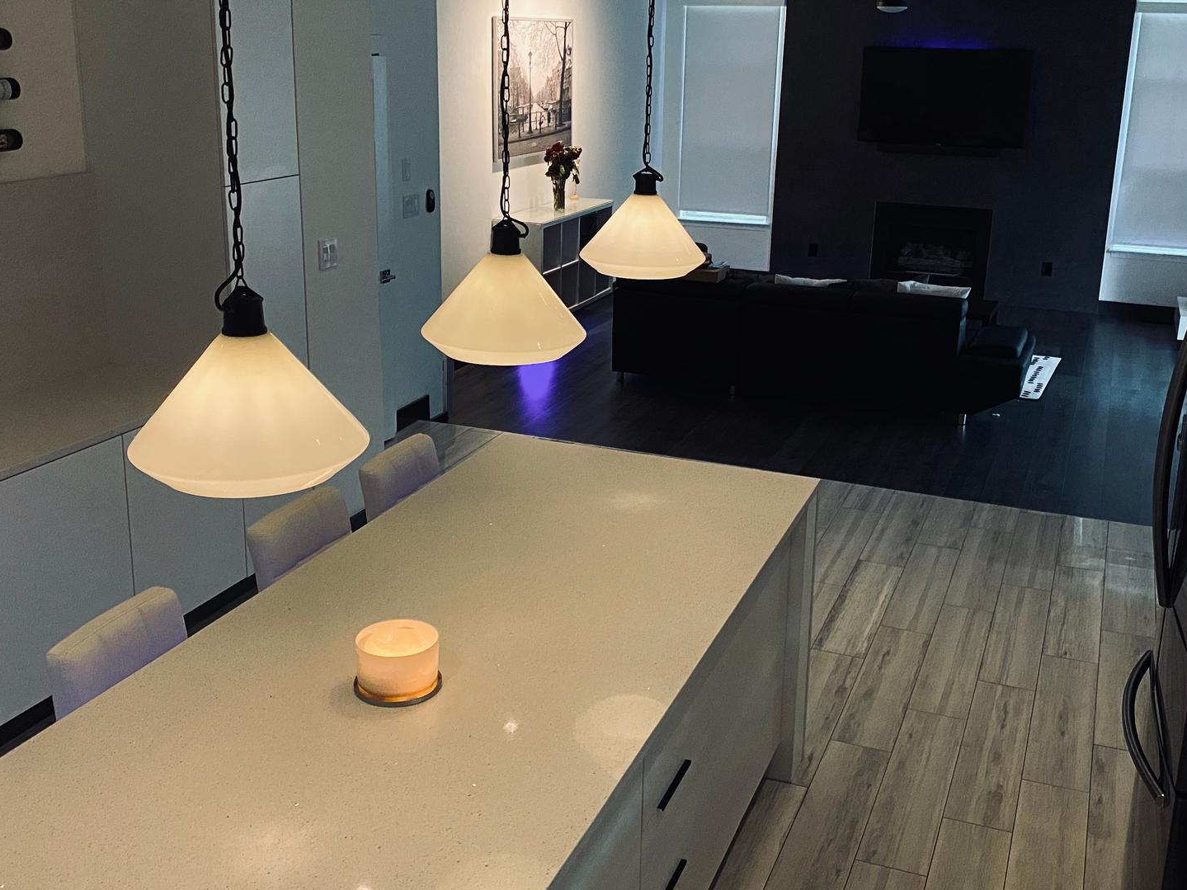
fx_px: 1269
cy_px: 403
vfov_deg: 38.6
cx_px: 616
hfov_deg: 50.1
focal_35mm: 37
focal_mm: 4.25
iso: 640
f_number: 1.8
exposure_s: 1/30
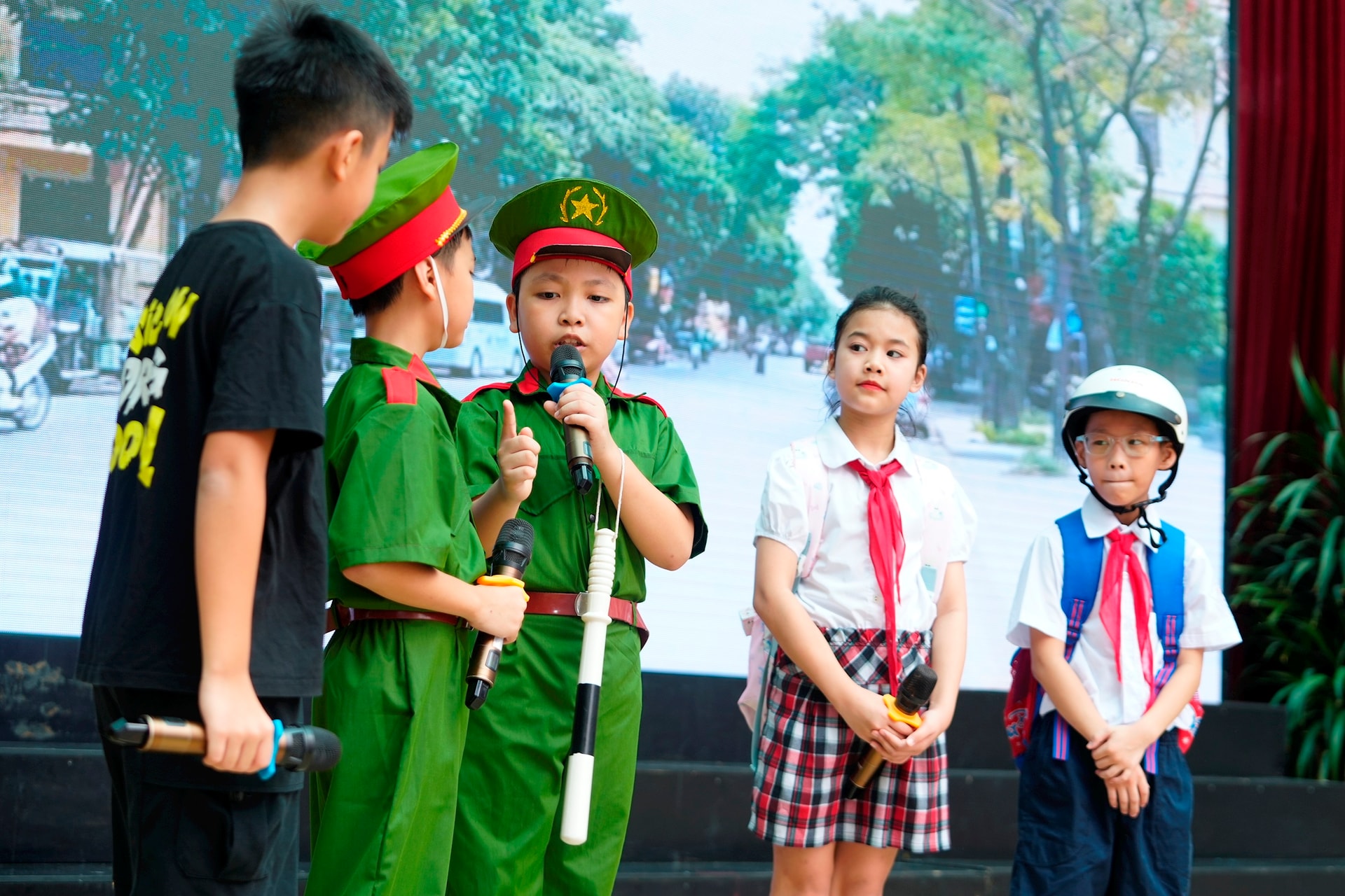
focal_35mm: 70
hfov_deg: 28.8
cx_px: 672
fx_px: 2615
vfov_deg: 19.5
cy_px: 448
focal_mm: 70
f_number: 3.5
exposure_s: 1/250
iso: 250
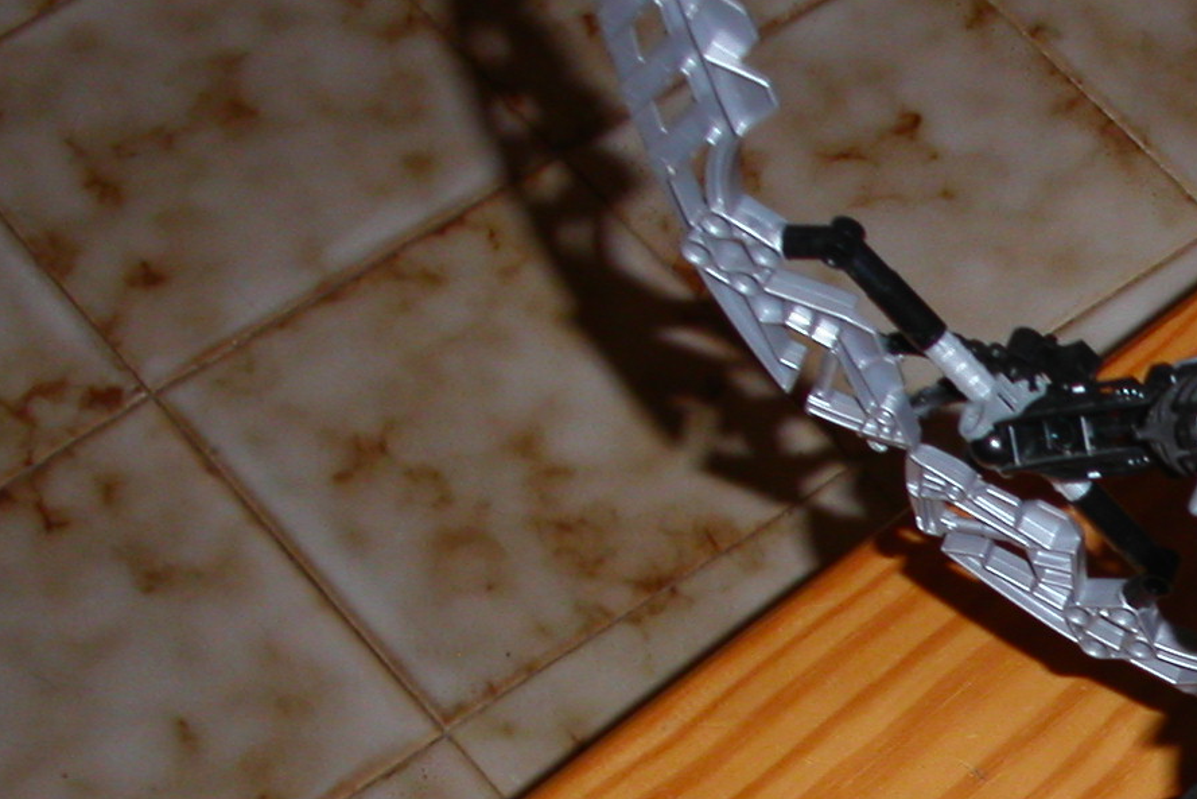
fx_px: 3359
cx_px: 1505
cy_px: 892
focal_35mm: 101
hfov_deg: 18.9
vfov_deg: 13.3
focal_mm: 7.8
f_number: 2.8
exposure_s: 1/30
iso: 100
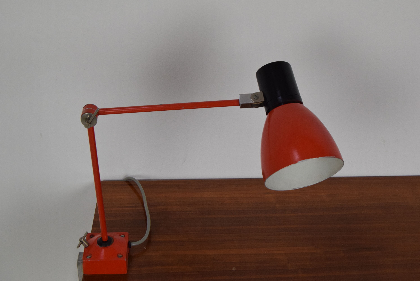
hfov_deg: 35.0
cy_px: 140
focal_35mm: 57
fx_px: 665
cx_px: 210
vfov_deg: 23.8
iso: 1600
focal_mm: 38
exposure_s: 1/320
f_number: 9
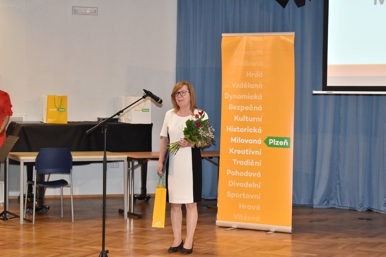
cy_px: 128
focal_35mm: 82
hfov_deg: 24.6
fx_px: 885
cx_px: 193
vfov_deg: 16.6
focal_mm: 55
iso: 1000
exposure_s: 1/100
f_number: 5.6
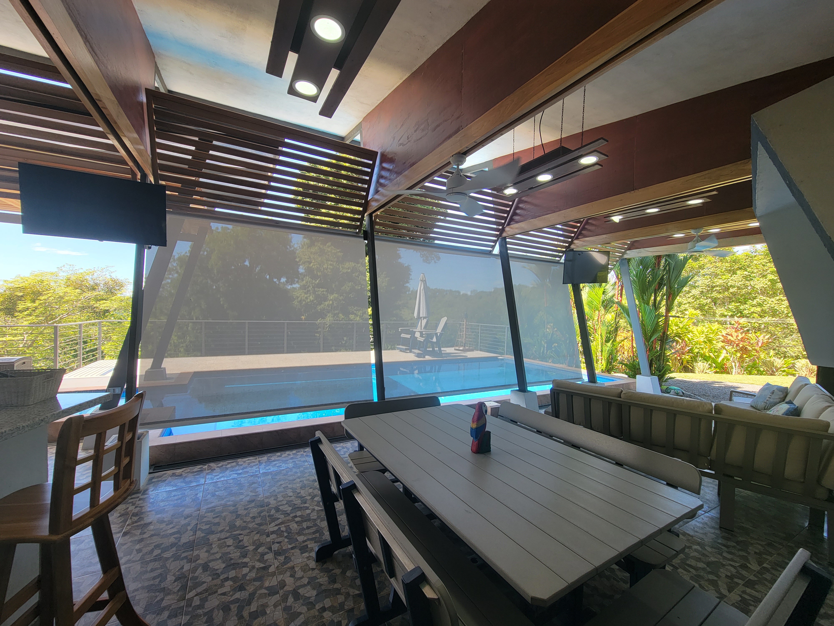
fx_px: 313
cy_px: 313
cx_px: 417
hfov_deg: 106.2
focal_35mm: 13
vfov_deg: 89.9
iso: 50
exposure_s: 1/149
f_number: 2.2
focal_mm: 2.2
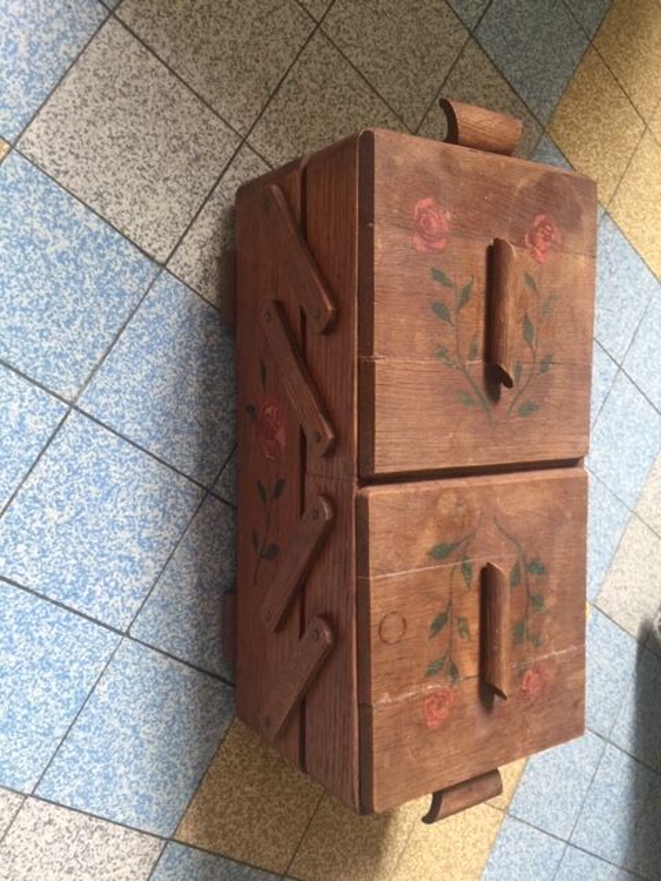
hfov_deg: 48.2
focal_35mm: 29
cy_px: 440
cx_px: 330
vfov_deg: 61.7
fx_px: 738
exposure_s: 1/17
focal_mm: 4.15
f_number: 2.2
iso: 64
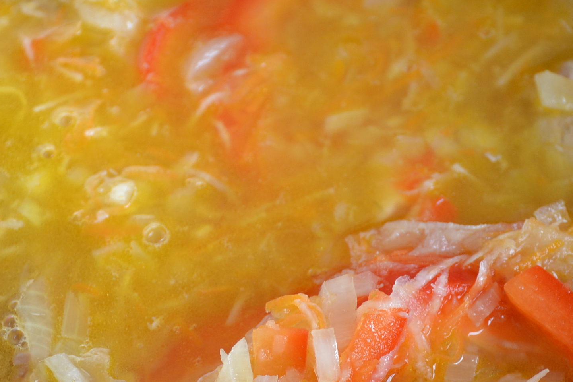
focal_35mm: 151
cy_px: 310
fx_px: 2403
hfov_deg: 13.6
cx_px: 360
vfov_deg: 9.1
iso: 400
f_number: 4.5
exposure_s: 1/60
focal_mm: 42
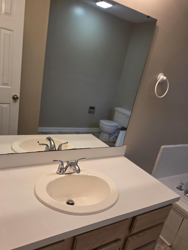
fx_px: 196
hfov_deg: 51.2
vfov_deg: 65.1
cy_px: 141
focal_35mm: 27
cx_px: 83
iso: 250
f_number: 1.8
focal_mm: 5.4
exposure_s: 1/120
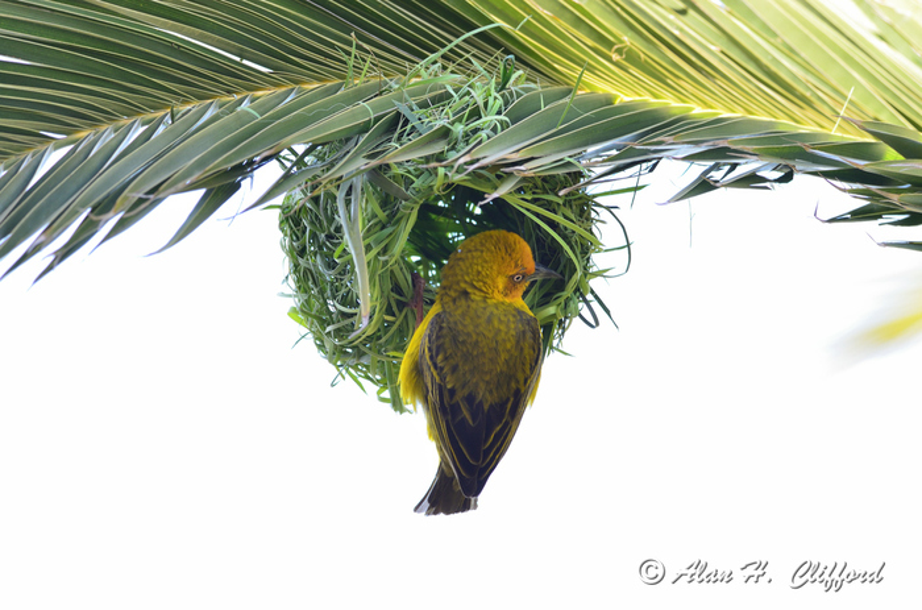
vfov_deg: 3.8
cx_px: 461
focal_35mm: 360
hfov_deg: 5.7
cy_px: 305
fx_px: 9197
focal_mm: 240
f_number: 5.3
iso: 400
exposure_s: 1/125
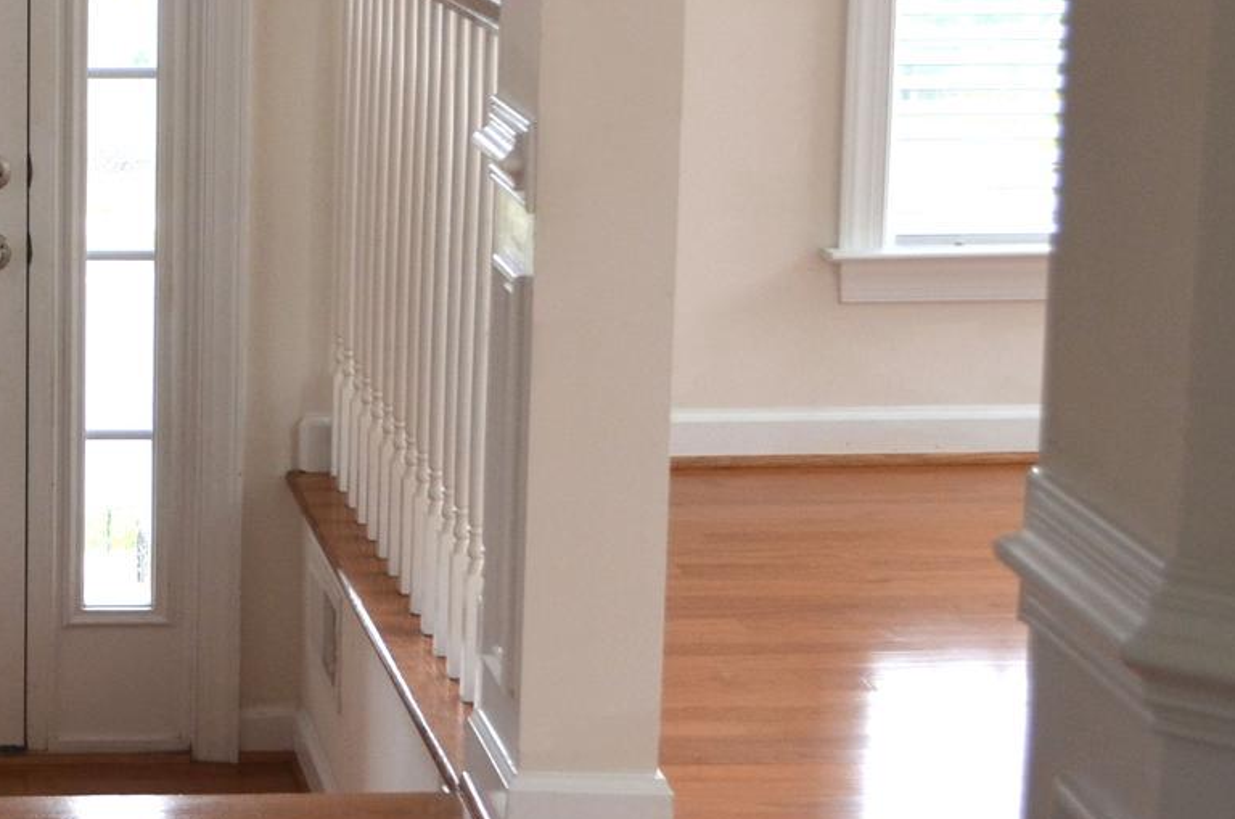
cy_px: 103
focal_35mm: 96
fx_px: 3287
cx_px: -222
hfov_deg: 20.0
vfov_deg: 14.1
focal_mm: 24
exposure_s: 1/80
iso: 400
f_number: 4.5
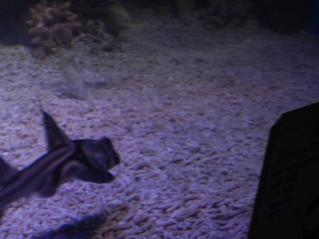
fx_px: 553
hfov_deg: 31.0
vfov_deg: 24.1
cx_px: 43
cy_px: 190
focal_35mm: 60
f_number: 3.7
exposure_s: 1/20
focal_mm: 5.6
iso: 400
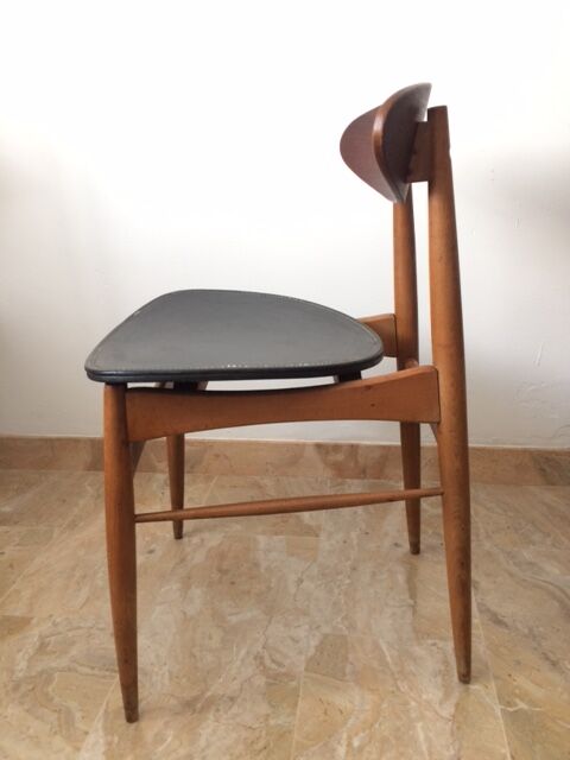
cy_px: 380
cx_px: 285
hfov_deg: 48.2
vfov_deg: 61.7
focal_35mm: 29
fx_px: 637
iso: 160
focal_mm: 4.15
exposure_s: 1/33
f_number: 2.2
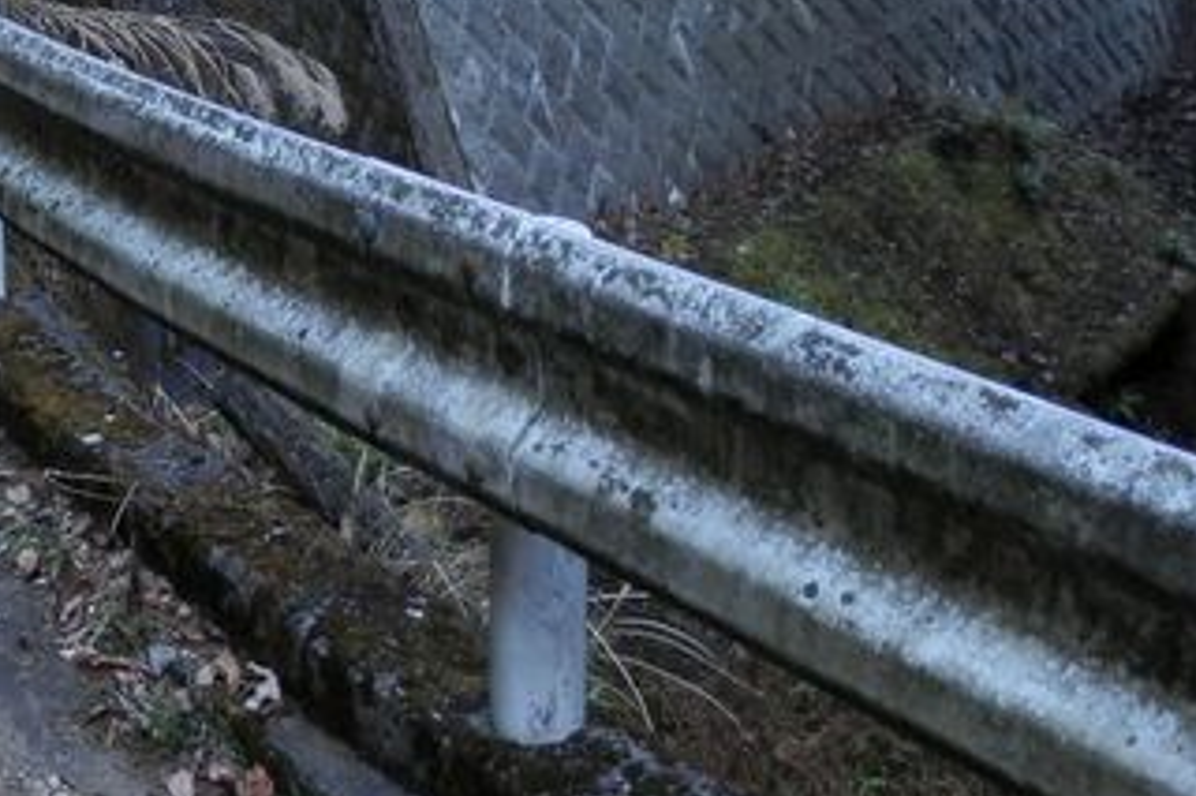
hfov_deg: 30.6
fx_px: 2158
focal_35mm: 65
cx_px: 344
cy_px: -161
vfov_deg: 19.7
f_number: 3
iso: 80
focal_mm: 4.5
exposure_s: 1/30
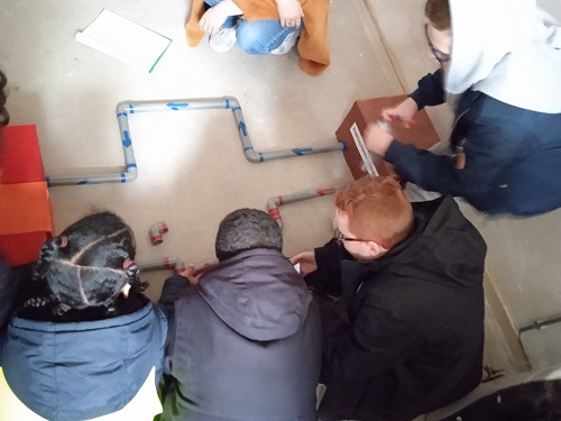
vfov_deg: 49.7
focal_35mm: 28
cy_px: 210
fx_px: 454
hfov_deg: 63.4
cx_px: 280
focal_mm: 3.43
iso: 5114
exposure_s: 1/14.3
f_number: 2.2
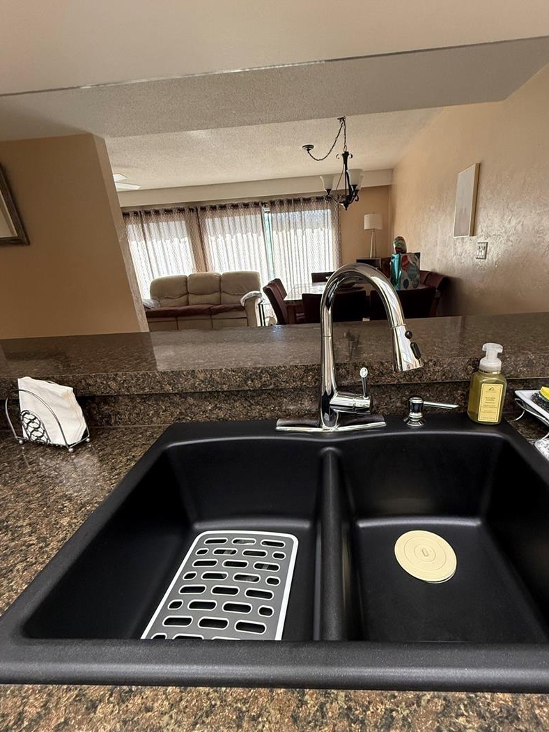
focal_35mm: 16
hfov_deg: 77.8
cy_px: 374
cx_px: 310
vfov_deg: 94.5
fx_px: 338
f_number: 2.2
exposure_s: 1/120
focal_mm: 2.22
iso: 320
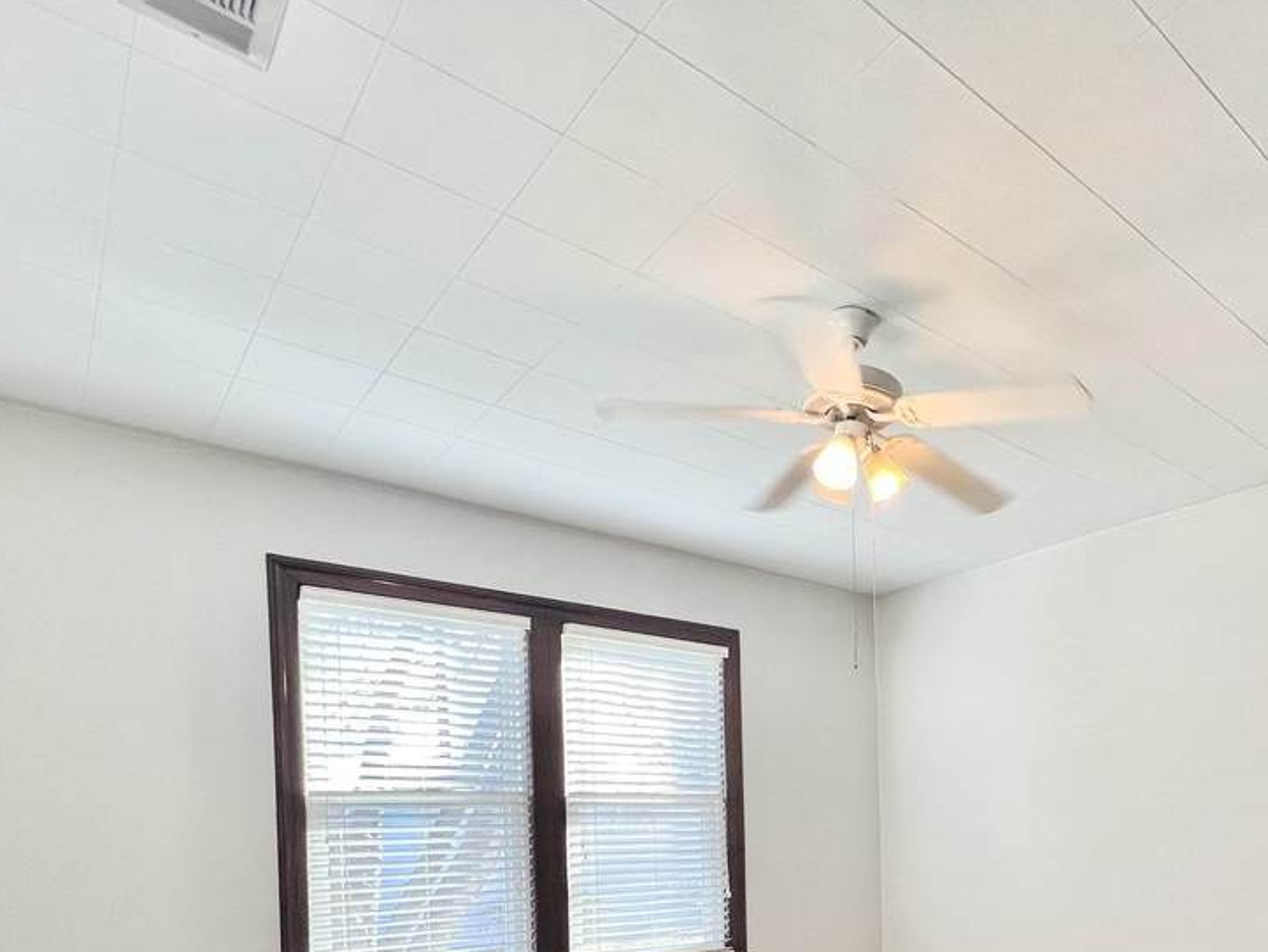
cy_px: 831
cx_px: 917
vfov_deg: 52.8
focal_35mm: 23
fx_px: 843
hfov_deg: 70.0
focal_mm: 1.57
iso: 100
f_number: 1.8
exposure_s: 1/120
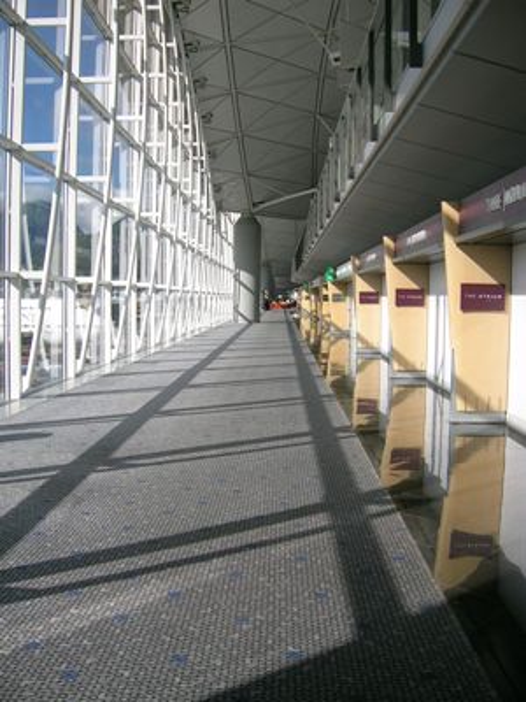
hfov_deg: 40.7
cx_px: 263
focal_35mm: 35
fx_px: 709
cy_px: 351
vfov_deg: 52.6
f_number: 2.8
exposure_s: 1/340
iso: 50
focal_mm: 5.4
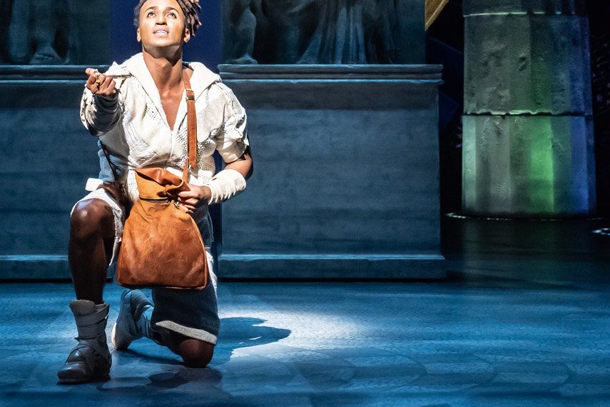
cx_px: 188
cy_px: -60
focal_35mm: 117
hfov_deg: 17.4
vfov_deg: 11.5
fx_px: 1982
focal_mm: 50
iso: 1250
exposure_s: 1/250
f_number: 6.3
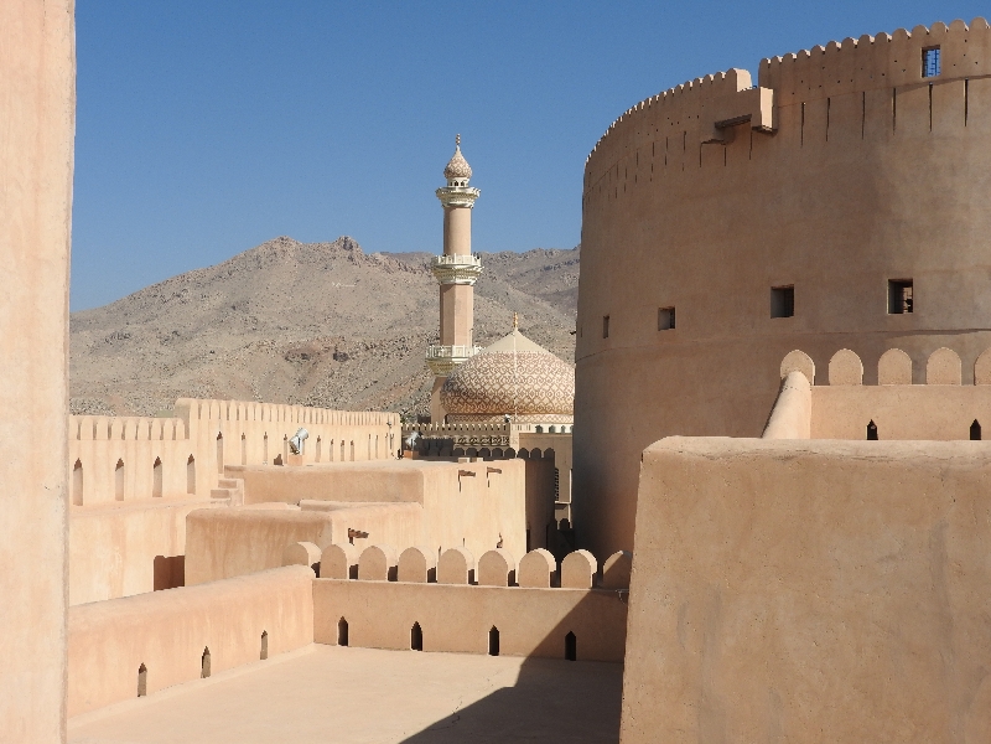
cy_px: 372
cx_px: 496
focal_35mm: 45
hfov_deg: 42.1
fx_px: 1288
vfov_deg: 32.2
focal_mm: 8.1
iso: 100
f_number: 4
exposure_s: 1/1600
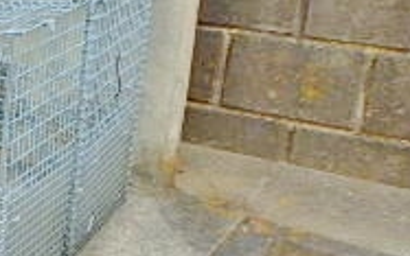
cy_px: 48
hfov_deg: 20.8
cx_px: -283
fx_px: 849
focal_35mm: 76
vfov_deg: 17.0
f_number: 3.5
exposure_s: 1/125
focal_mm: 3.7
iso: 125
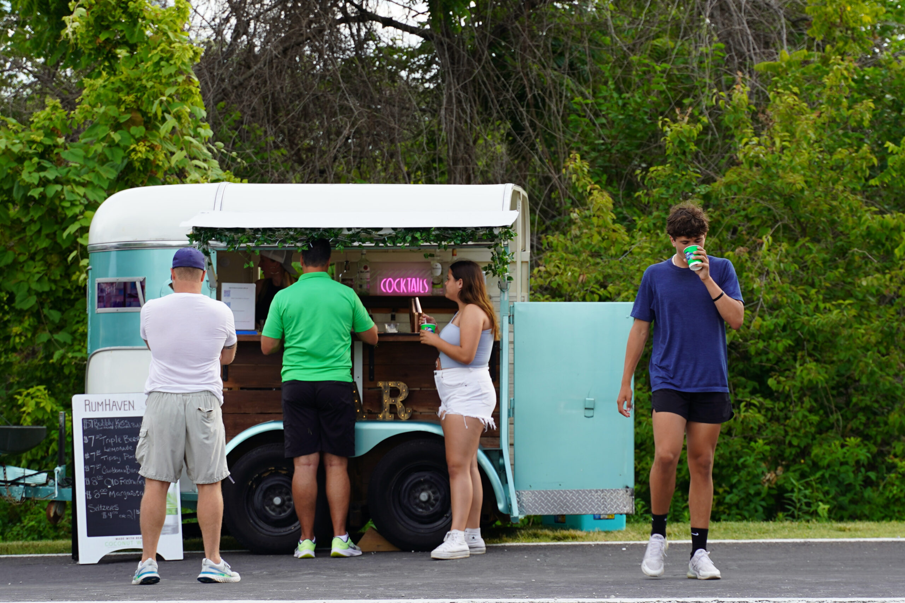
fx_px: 1885
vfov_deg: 18.2
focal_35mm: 75
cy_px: 302
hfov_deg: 27.0
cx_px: 452
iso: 100
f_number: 5
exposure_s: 1/100
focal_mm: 75
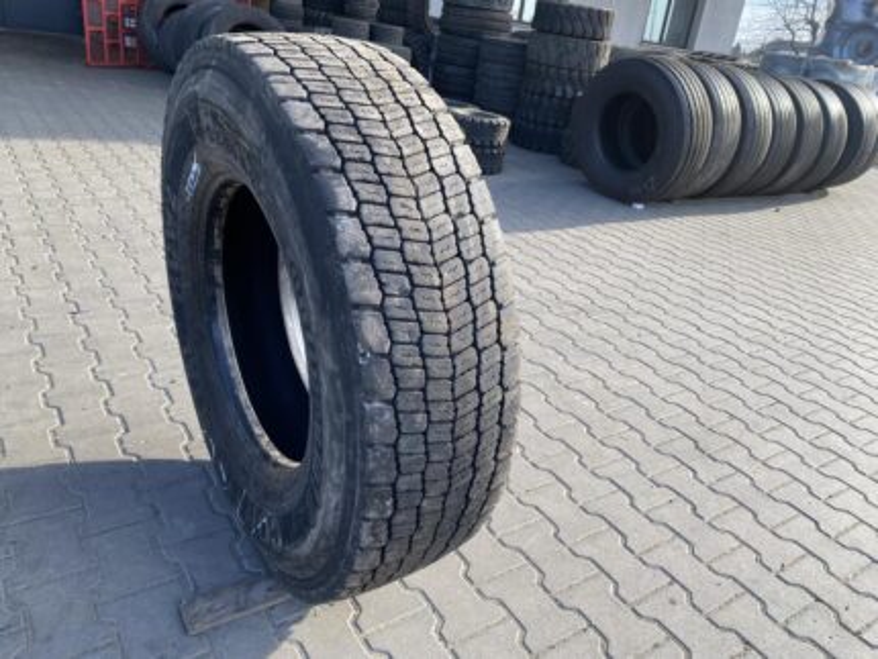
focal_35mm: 26
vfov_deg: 53.1
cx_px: 439
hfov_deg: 67.3
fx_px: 660
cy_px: 330
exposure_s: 1/317
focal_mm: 4.25
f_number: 1.8
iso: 32
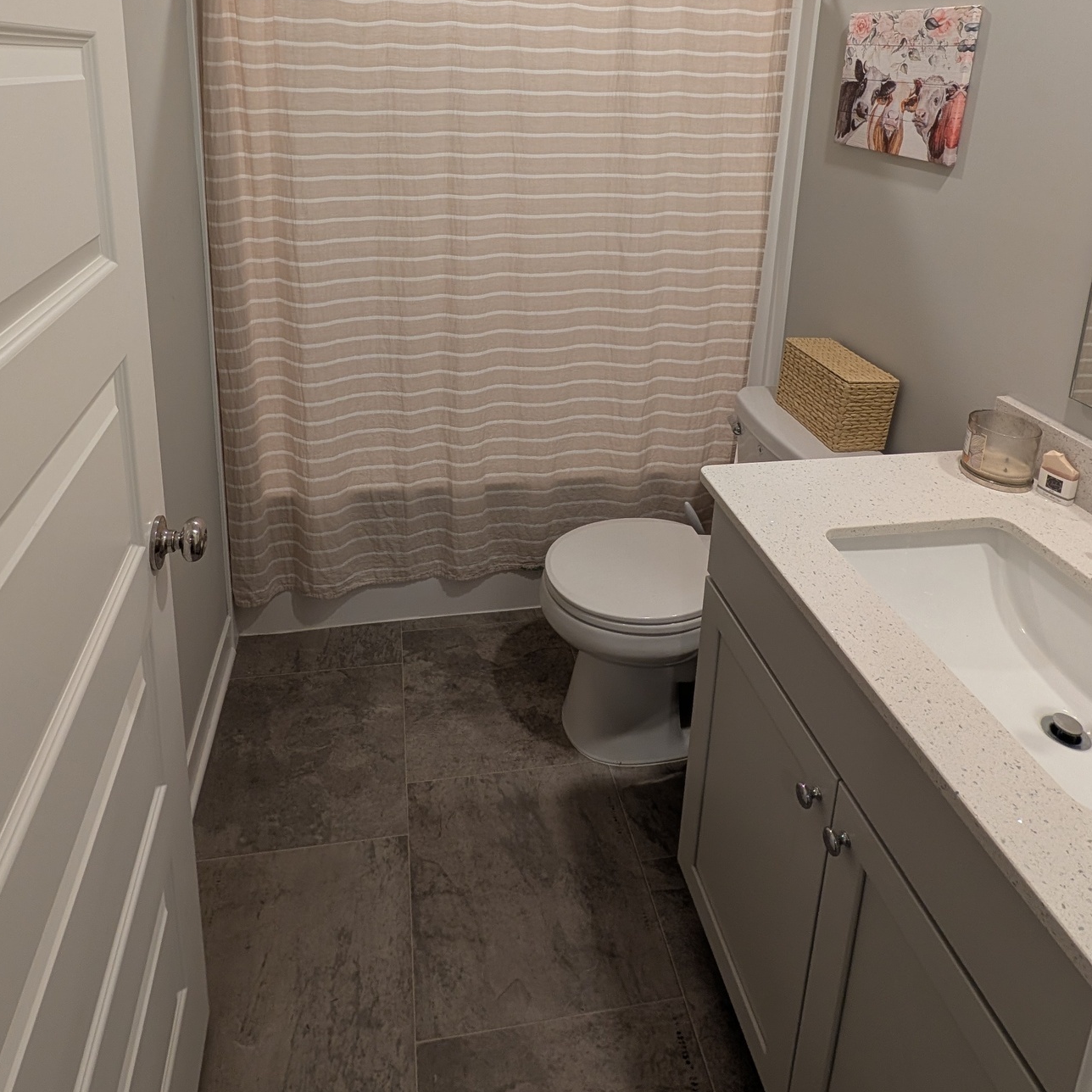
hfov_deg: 77.5
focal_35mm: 19
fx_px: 678
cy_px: 231
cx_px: 495
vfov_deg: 70.6
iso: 105
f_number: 1.7
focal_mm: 2.02
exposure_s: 1/60
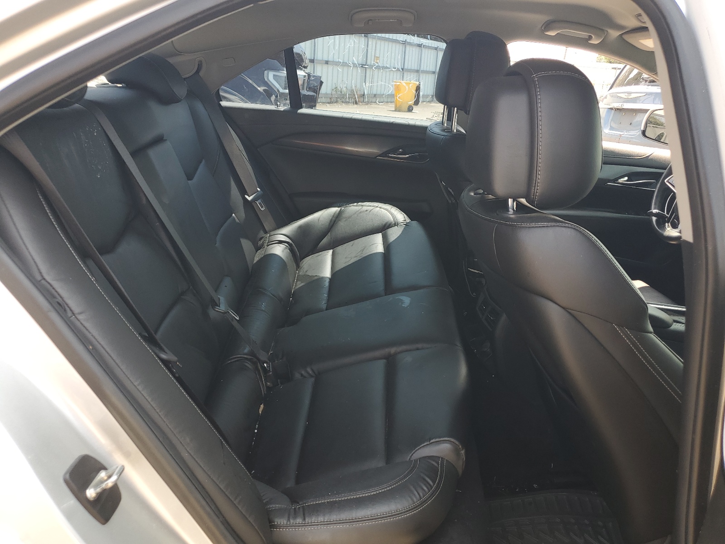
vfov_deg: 53.1
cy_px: 272
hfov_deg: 67.3
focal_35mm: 26
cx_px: 362
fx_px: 545
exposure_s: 1/256
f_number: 1.5
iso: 50
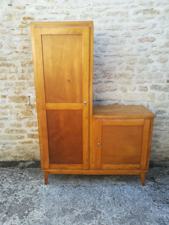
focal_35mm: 26
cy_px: 112
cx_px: 84
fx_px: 169
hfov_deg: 53.1
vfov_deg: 67.3
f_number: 2.2
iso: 50
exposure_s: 1/100
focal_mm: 3.83
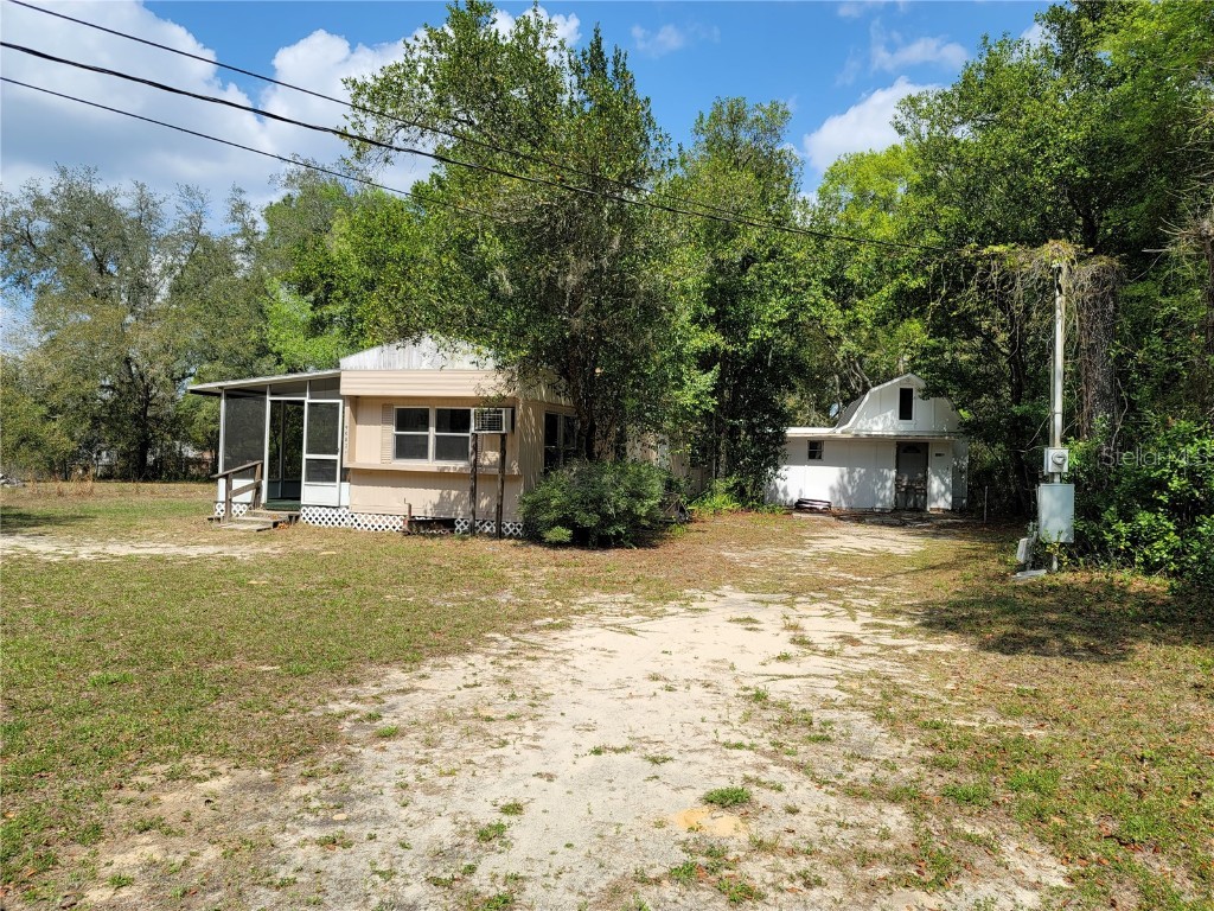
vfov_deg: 54.9
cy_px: 456
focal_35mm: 25
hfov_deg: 69.4
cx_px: 607
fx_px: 877
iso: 20
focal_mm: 7
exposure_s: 1/904
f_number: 1.8
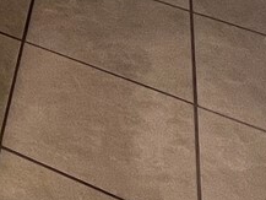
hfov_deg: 14.0
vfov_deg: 10.0
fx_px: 738
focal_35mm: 96
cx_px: -375
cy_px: -452
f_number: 1.8
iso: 80
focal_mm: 1.57
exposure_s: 1/120
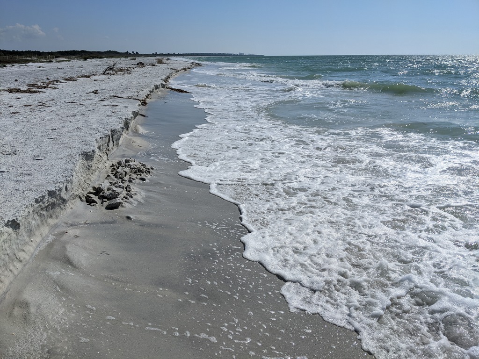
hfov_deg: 65.3
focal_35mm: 27
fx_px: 374
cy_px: 180
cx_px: 240
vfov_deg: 51.4
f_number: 1.8
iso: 63
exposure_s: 1/11765
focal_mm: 4.44
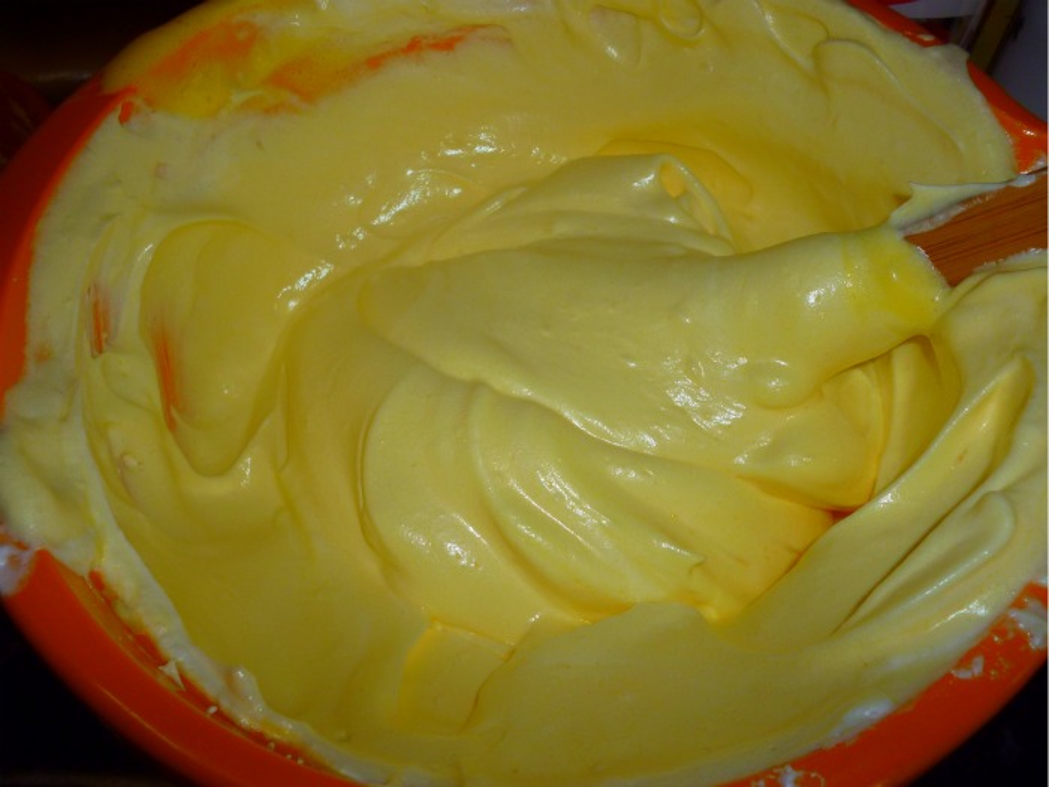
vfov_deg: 49.8
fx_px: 849
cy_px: 394
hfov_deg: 63.4
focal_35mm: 28
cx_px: 524
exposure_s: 1/60
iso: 100
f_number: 3.1
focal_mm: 5
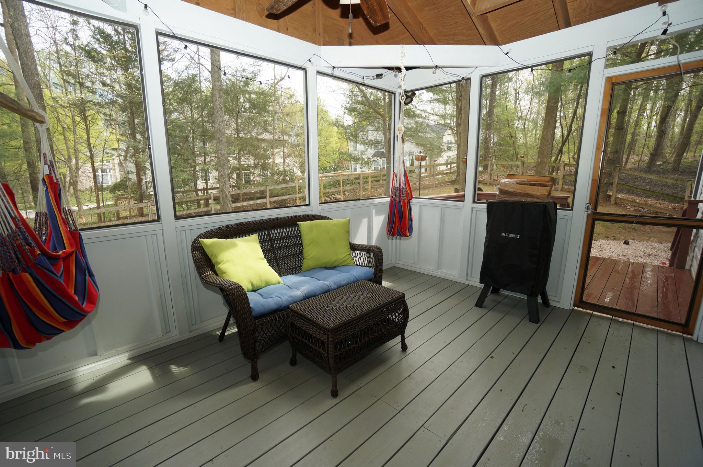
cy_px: 234
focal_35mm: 15
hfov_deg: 100.5
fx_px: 293
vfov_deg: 77.2
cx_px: 352
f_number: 4.5
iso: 100
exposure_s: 1/80
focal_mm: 10
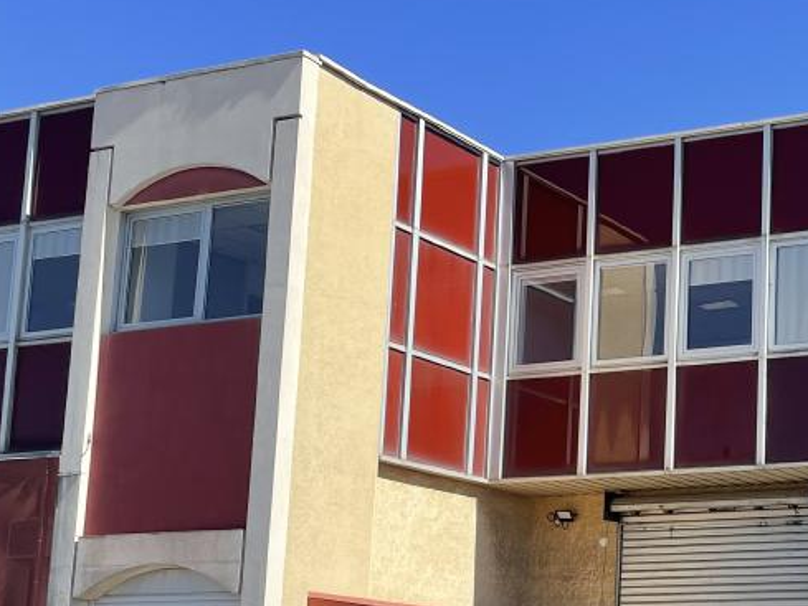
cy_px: 504
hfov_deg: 26.4
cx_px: 879
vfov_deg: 21.3
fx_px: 1588
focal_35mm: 68
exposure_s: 1/3300
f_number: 1.6
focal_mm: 4.2
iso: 32
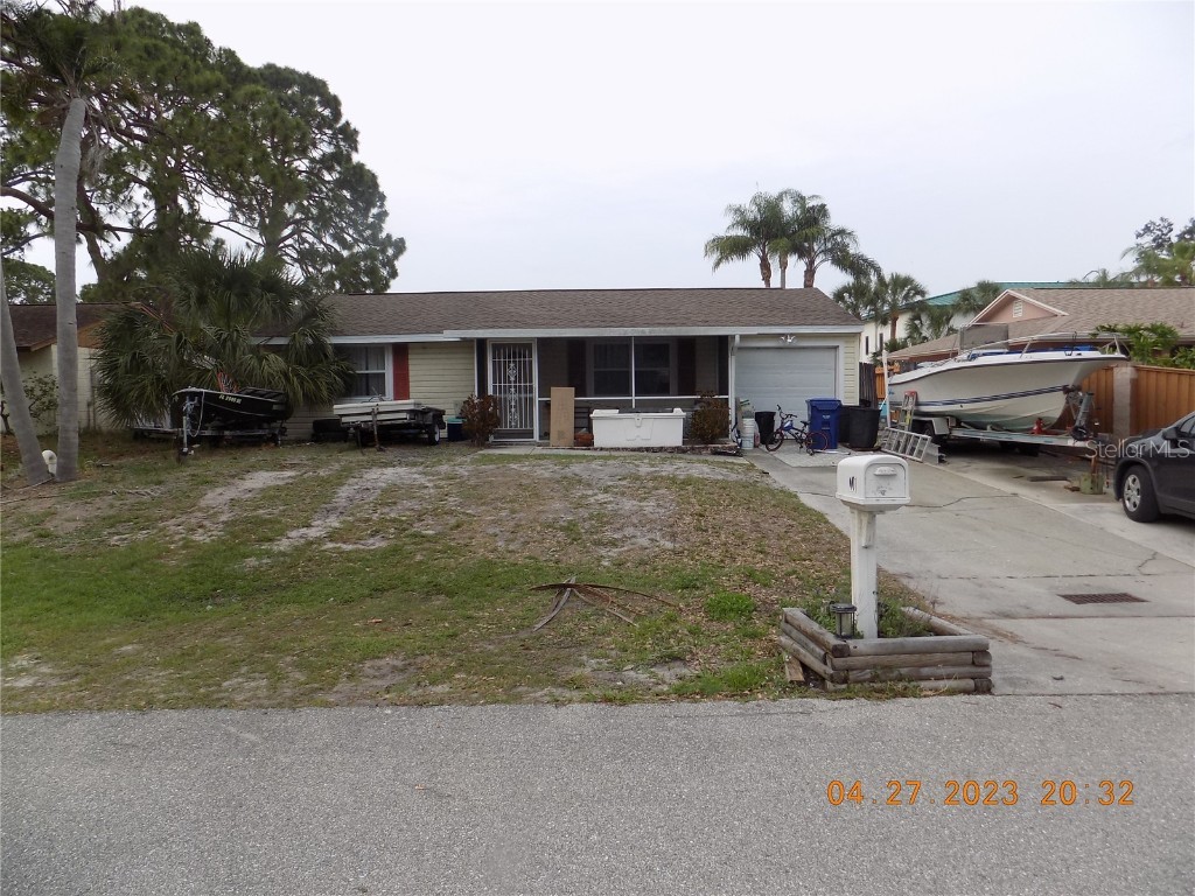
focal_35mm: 23
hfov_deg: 73.9
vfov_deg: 58.9
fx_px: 794
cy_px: 448
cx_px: 598
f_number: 3.1
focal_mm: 4
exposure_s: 1/250
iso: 80
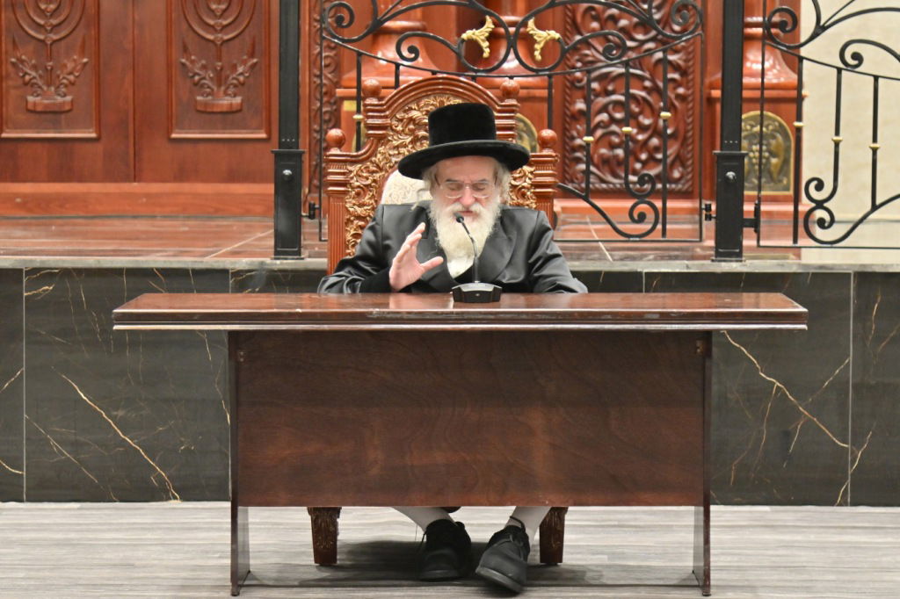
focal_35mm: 117
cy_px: 300
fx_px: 2924
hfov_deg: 17.5
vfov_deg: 11.7
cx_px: 450
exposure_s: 1/320
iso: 1000
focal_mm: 78
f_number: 4
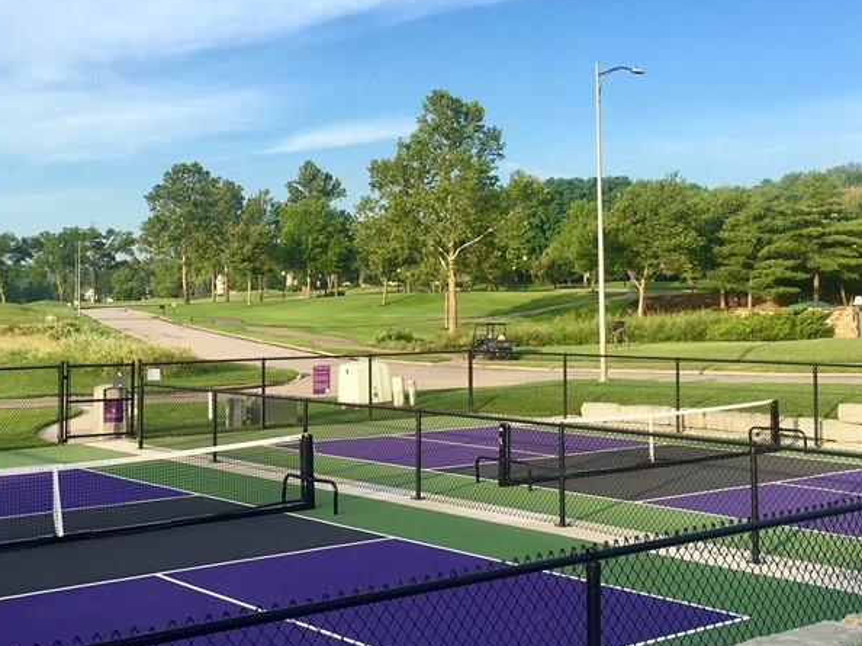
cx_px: 357
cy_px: 270
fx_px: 1245
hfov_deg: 38.1
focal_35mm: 50
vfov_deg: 29.0
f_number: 2.2
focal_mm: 4.15
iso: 25
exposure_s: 1/578
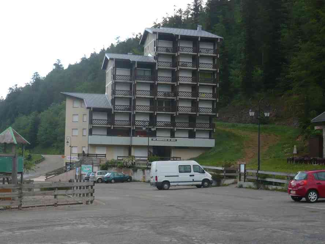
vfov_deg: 26.6
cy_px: 122
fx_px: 516
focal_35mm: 55
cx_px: 162
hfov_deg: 34.9
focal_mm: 6
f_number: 2.9
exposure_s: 1/250
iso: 100
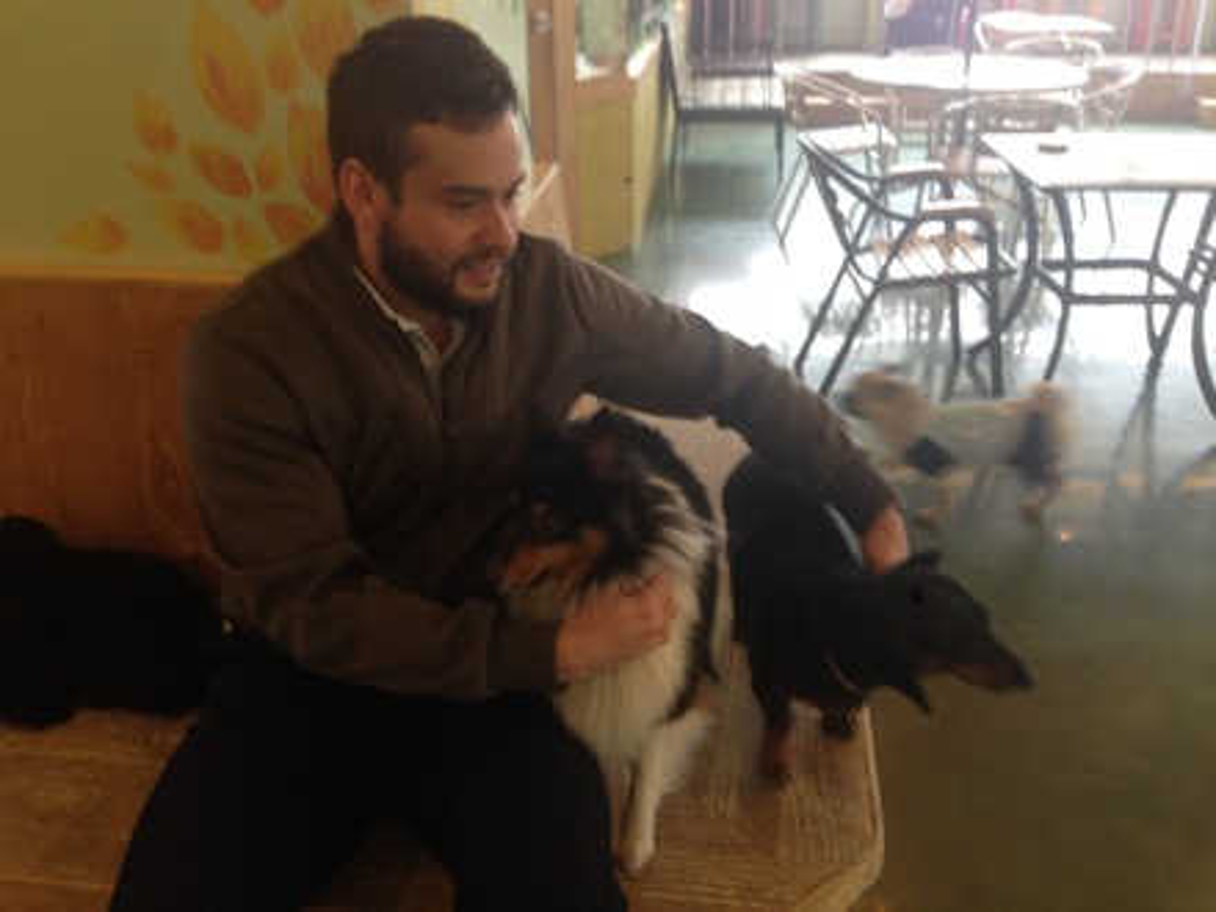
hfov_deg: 55.4
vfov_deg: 42.9
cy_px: 456
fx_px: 1159
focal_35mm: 33
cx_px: 608
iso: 50
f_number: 2.4
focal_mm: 4.12
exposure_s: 1/24
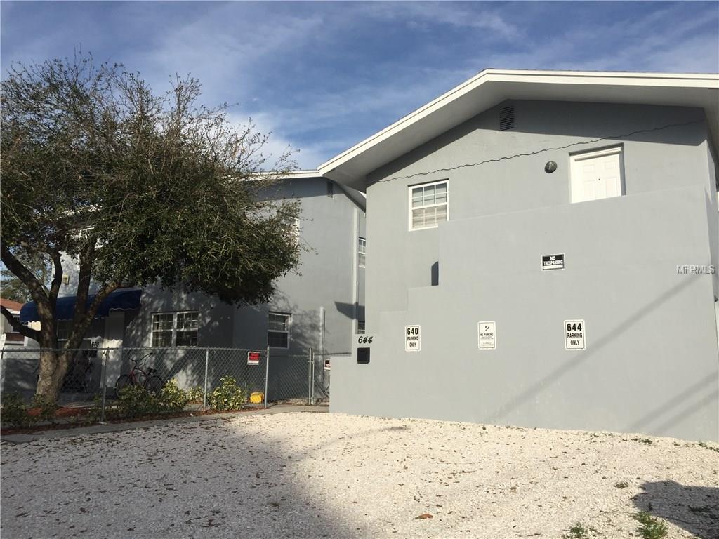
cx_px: 360
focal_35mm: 29
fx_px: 602
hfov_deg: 61.7
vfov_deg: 48.2
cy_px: 270
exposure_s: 1/2639
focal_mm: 4.15
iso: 32
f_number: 2.2
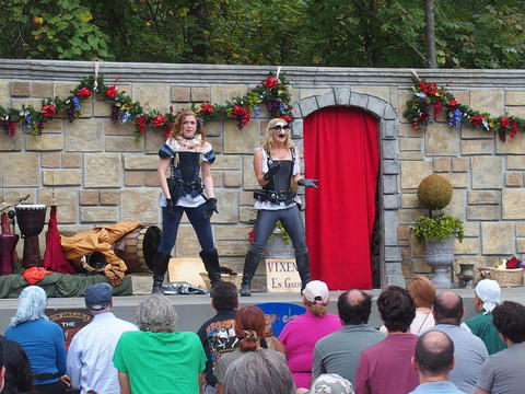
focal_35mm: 68
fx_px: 1031
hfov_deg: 28.6
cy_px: 197
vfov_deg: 21.6
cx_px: 262
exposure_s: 1/320
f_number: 3.5
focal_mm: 14.5
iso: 100
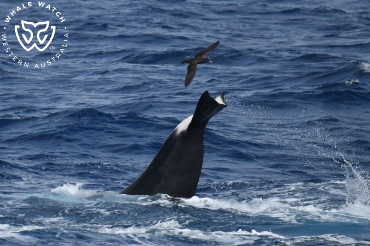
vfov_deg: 2.3
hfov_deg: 3.4
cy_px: 123
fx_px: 6165
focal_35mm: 600
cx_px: 185
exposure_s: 1/8000
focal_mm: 600
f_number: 6.3
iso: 1100
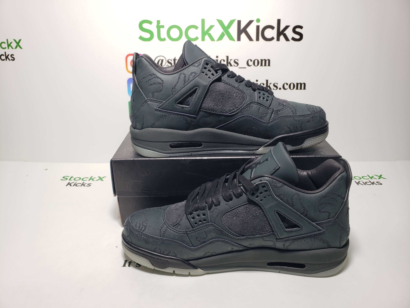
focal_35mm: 26
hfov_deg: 67.3
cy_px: 154
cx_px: 205
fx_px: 308
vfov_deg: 53.1
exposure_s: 1/117
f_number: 2.4
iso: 50
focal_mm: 4.3
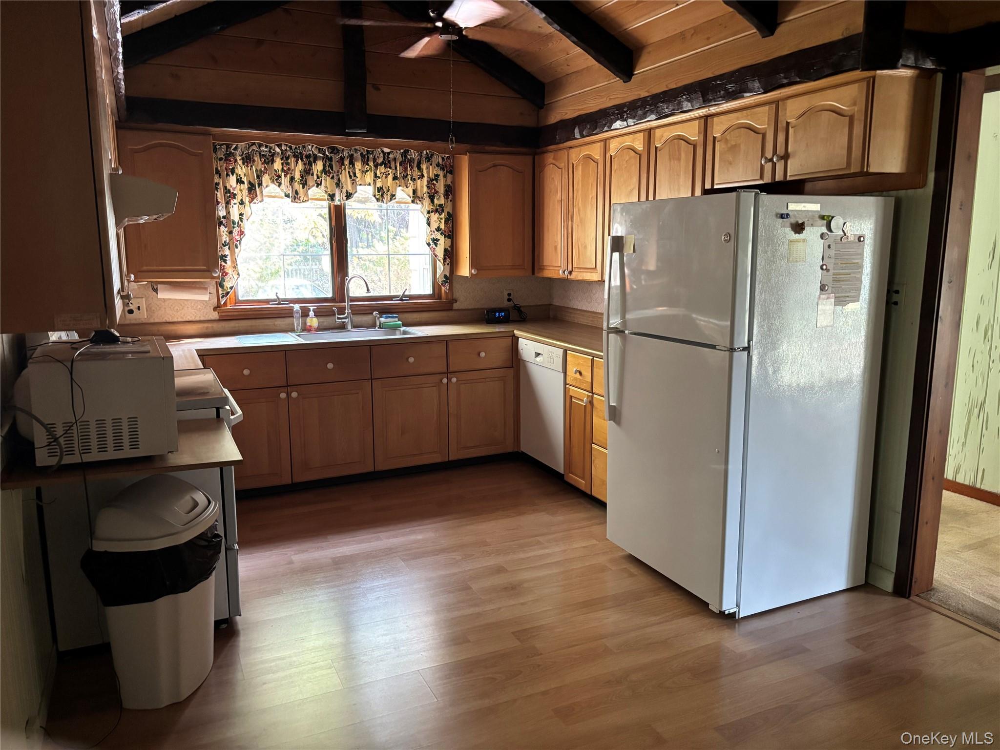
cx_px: 500
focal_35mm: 26
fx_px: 751
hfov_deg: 67.3
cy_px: 375
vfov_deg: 53.1
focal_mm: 5.96
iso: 500
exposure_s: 1/49
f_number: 1.6
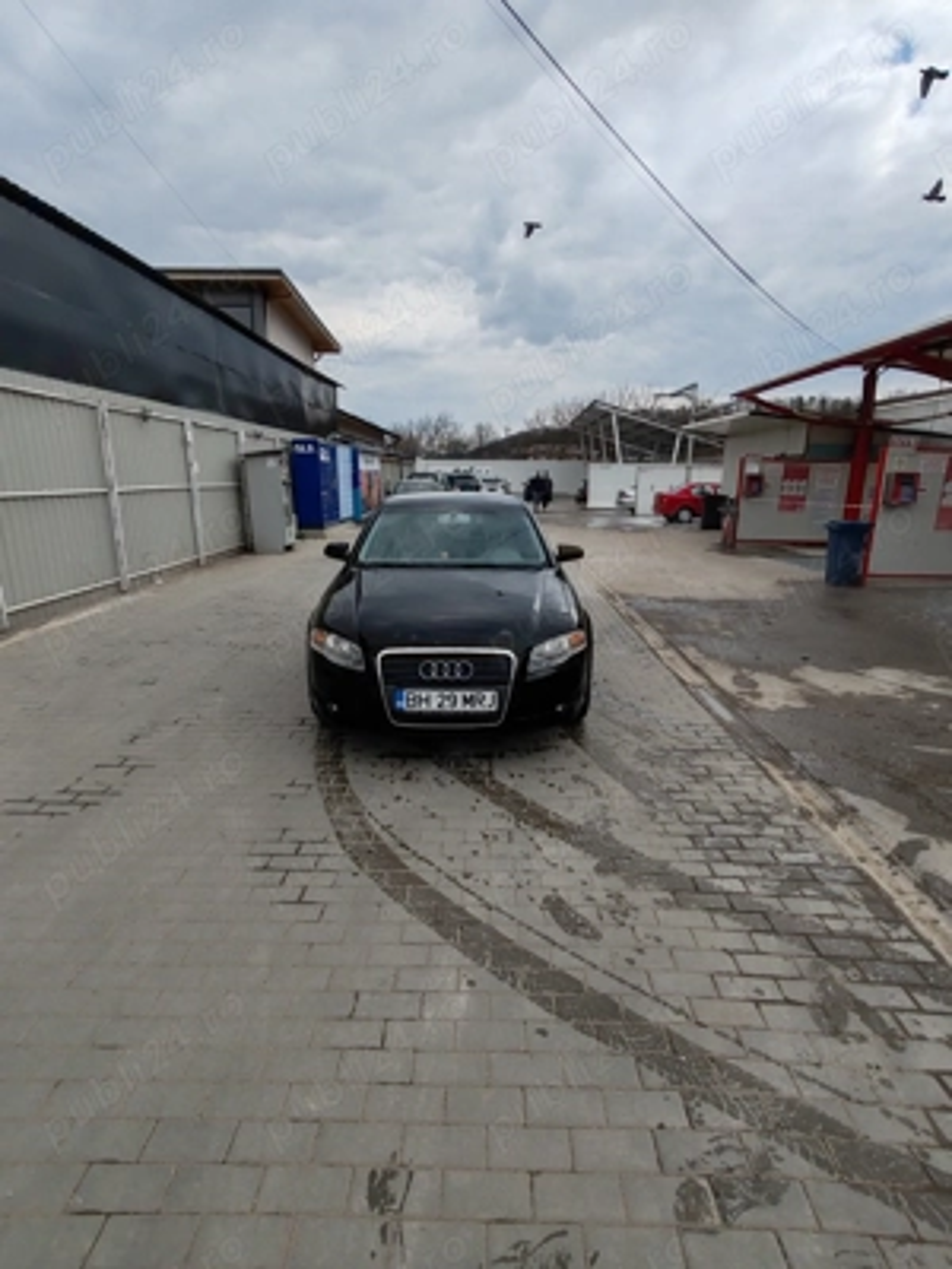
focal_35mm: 17
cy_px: 634
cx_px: 476
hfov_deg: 74.7
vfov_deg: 91.0
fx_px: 623
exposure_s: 1/1300
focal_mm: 1.96
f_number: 2.2
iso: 50
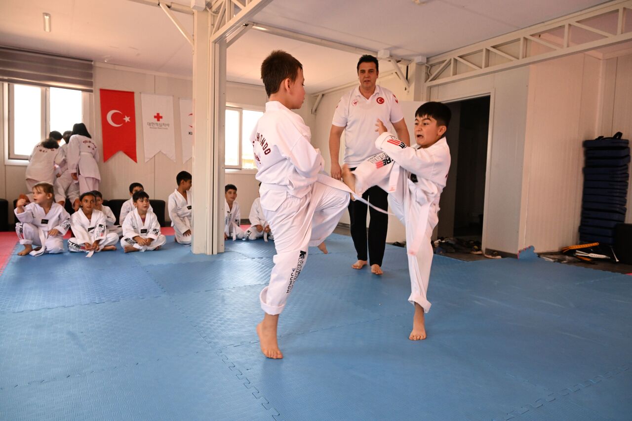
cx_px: 316
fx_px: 421
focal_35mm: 24
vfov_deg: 53.1
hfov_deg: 73.8
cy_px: 210
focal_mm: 24
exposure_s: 1/200
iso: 3200
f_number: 7.1
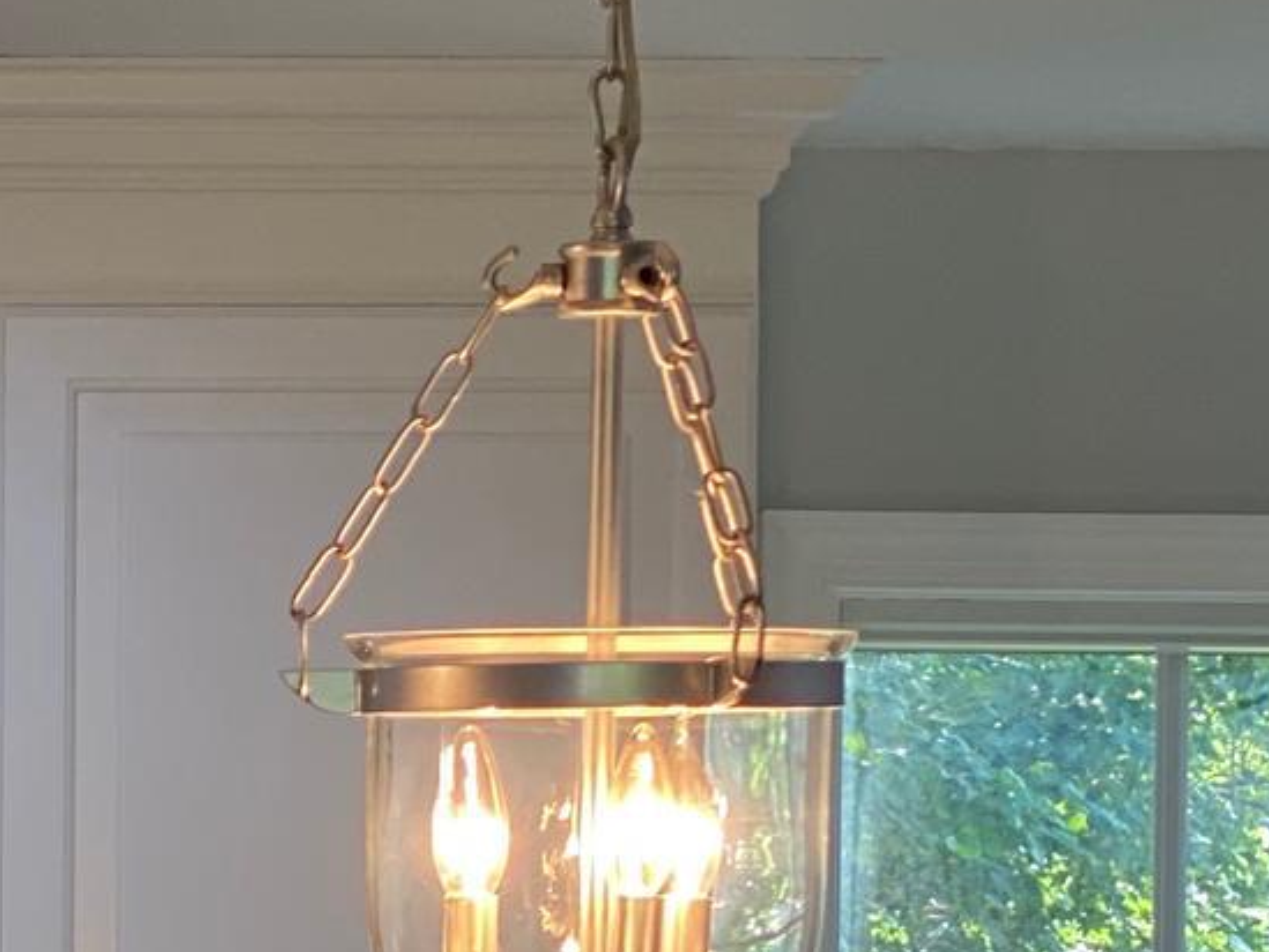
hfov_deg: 9.8
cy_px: 1299
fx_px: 7113
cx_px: -781
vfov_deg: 7.6
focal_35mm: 194
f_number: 2
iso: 100
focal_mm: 6
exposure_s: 1/120
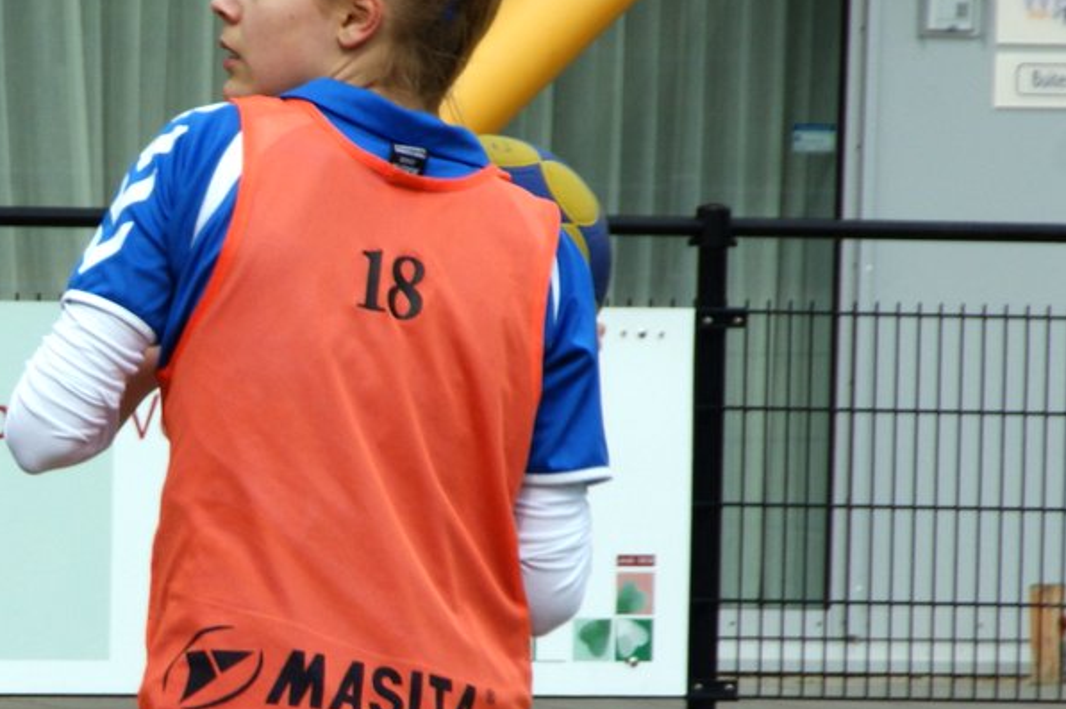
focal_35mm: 603
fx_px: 17840
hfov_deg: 3.4
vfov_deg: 2.3
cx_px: -91
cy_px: 513
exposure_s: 1/250
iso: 200
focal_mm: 150
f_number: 11
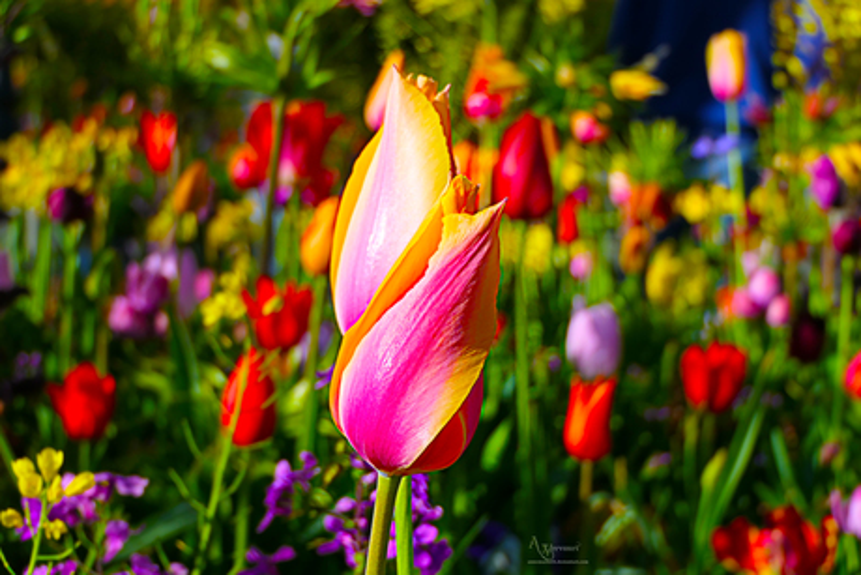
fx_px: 1435
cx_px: 430
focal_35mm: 60
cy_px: 288
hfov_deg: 33.4
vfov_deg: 22.6
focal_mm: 22
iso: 125
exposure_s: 1/1000
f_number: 4
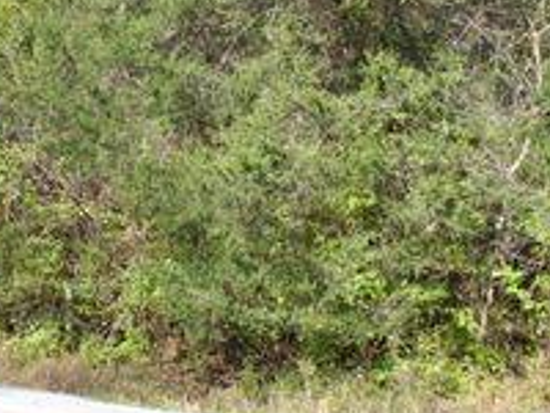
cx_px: -14
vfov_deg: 22.1
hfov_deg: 27.9
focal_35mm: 65
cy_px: 51
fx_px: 1033
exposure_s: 1/125
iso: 100
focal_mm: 18
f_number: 5.6
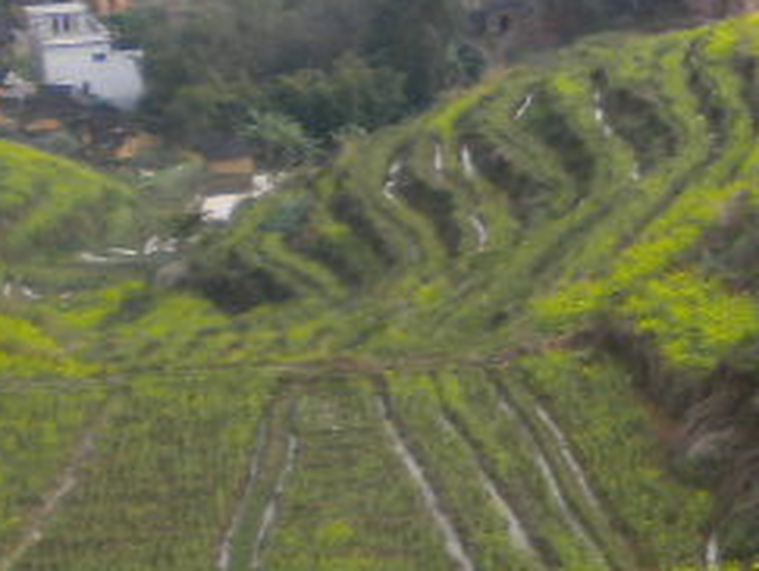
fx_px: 3248
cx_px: 1110
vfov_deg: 10.0
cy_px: 119
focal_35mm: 148
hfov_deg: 12.7
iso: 80
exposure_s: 1/169
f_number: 3.1
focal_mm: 6.3
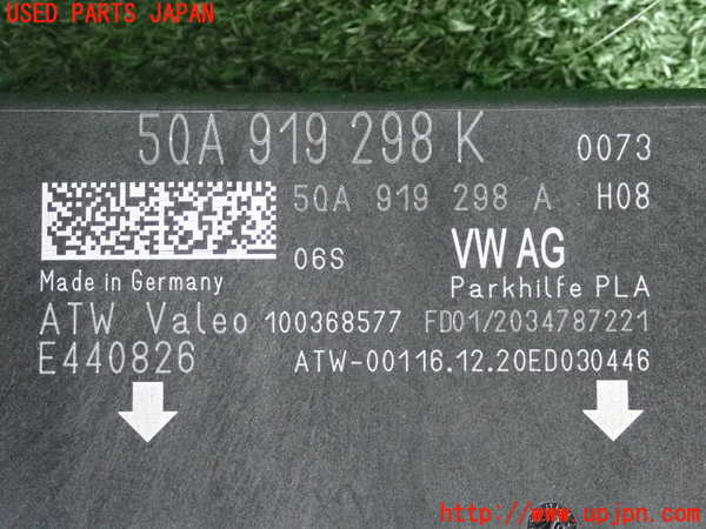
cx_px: 353
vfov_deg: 20.7
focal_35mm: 71
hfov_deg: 27.4
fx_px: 1448
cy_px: 264
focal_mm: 12.73
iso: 5000
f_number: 3.9
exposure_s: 1/125
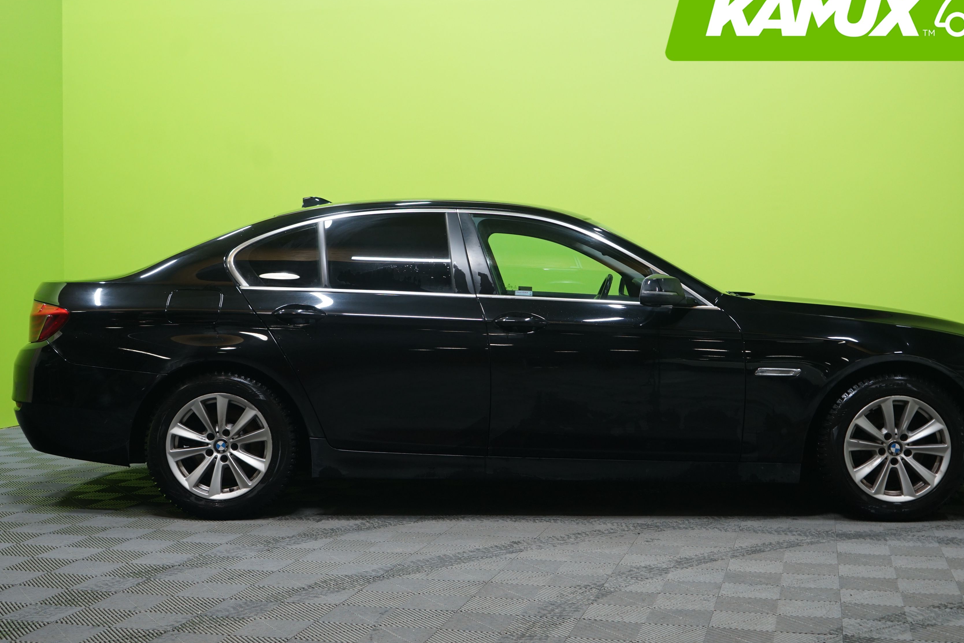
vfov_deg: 29.2
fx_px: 1232
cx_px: 522
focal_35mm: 46
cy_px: 306
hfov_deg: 42.7
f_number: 4.5
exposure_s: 1/15
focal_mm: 39
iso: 640
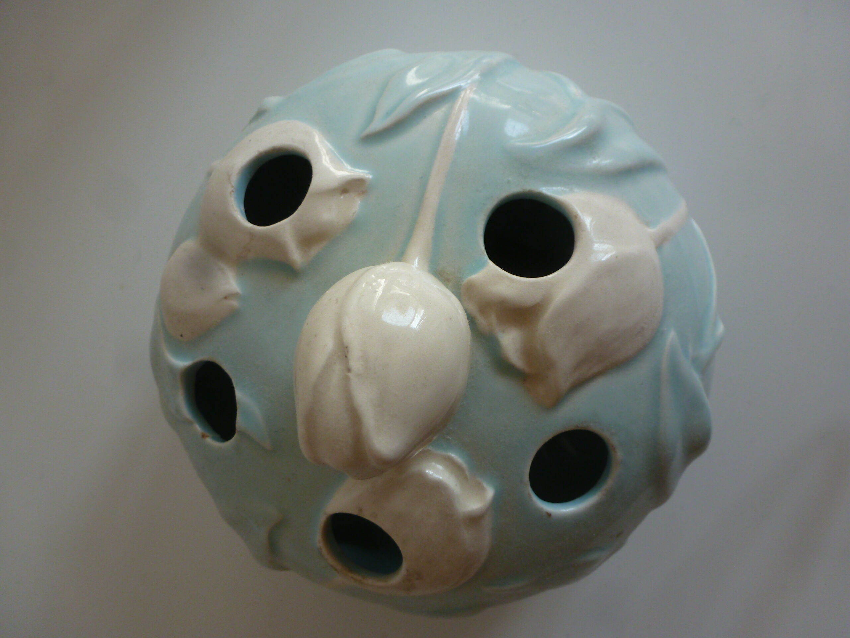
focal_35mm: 24
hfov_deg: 71.6
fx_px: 589
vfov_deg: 56.8
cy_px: 319
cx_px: 425
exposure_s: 1/60
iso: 125
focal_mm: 4.3
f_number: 3.3
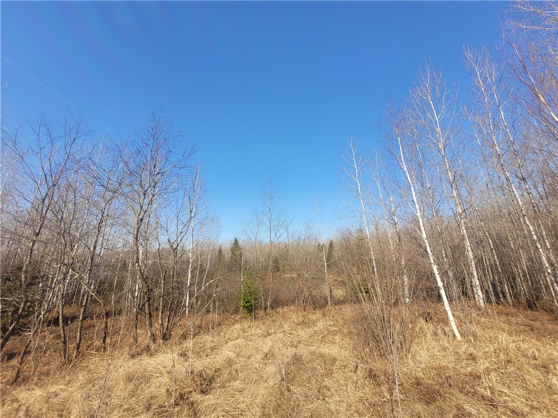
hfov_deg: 106.2
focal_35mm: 13
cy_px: 209
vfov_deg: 89.9
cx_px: 279
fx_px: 210
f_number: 2.2
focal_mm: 1.74
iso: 40
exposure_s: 1/1047
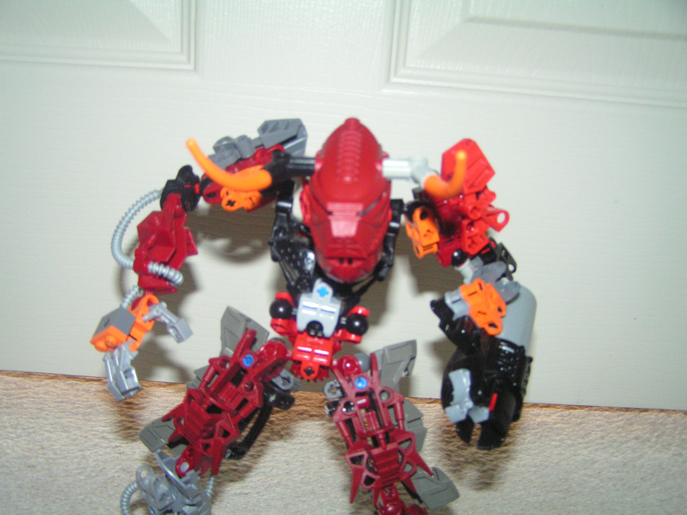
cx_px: 344
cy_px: 258
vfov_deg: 37.7
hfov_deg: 49.0
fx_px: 754
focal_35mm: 38
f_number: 2.8
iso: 200
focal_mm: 6.3
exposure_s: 1/40
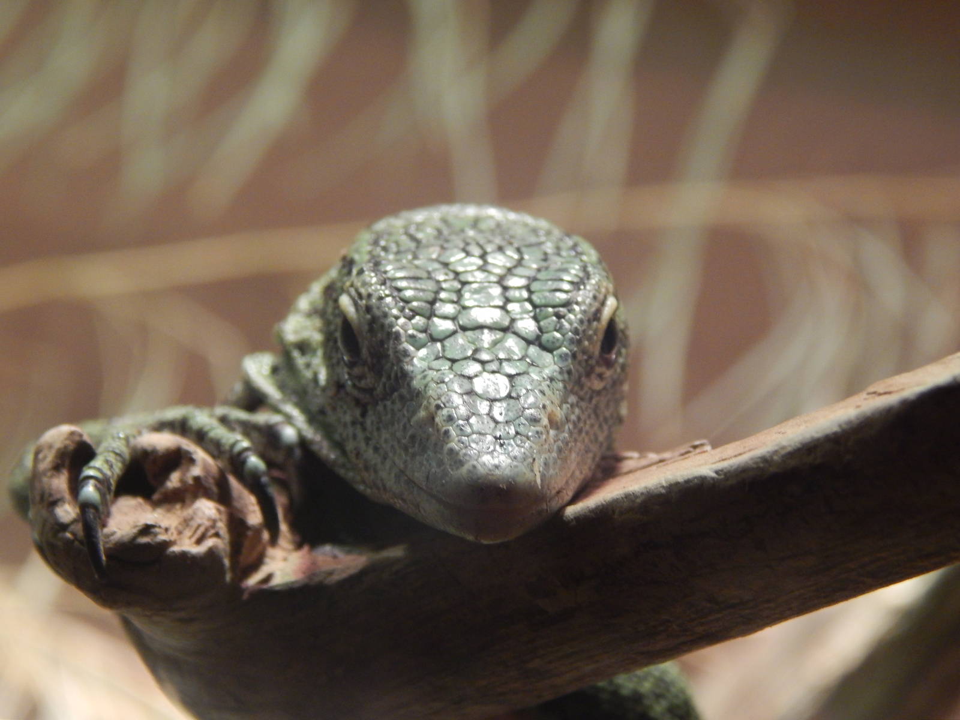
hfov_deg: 18.7
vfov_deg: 14.1
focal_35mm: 105
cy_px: 360
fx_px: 2912
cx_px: 480
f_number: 4.5
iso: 400
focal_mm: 18.7
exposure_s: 1/25
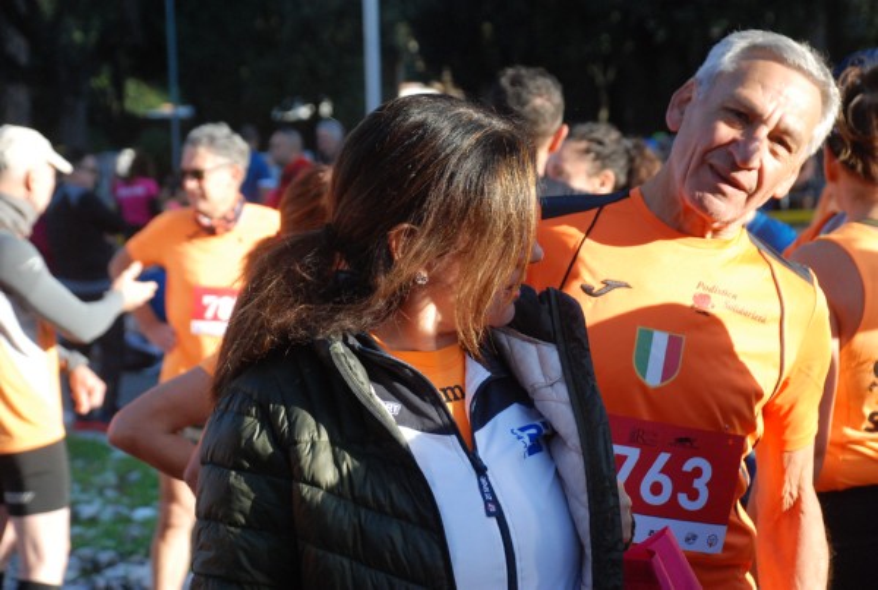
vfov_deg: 13.1
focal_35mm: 105
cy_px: 295
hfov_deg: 19.4
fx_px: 2567
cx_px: 439
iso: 1000
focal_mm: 70
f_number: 5.6
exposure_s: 1/800
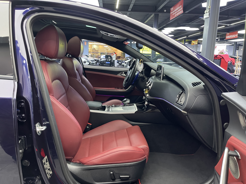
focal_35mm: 25
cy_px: 92
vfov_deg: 54.9
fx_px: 178
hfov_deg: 69.4
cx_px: 123
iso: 500
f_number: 1.6
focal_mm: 5.1
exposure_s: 1/33
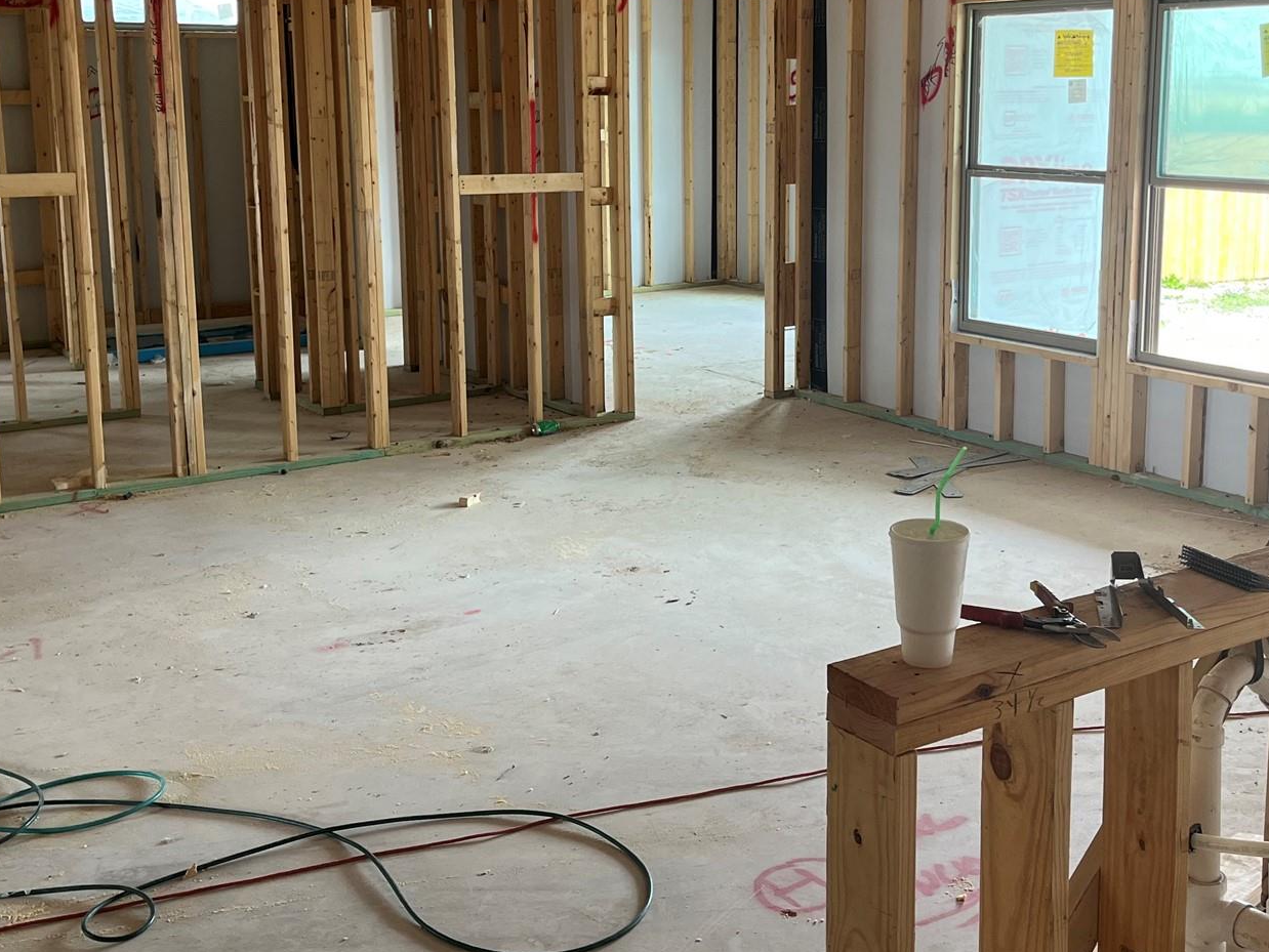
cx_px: 710
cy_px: 349
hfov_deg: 43.8
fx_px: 1577
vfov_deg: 33.4
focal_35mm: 43
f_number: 1.6
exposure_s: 1/121
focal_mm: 5.1
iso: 80
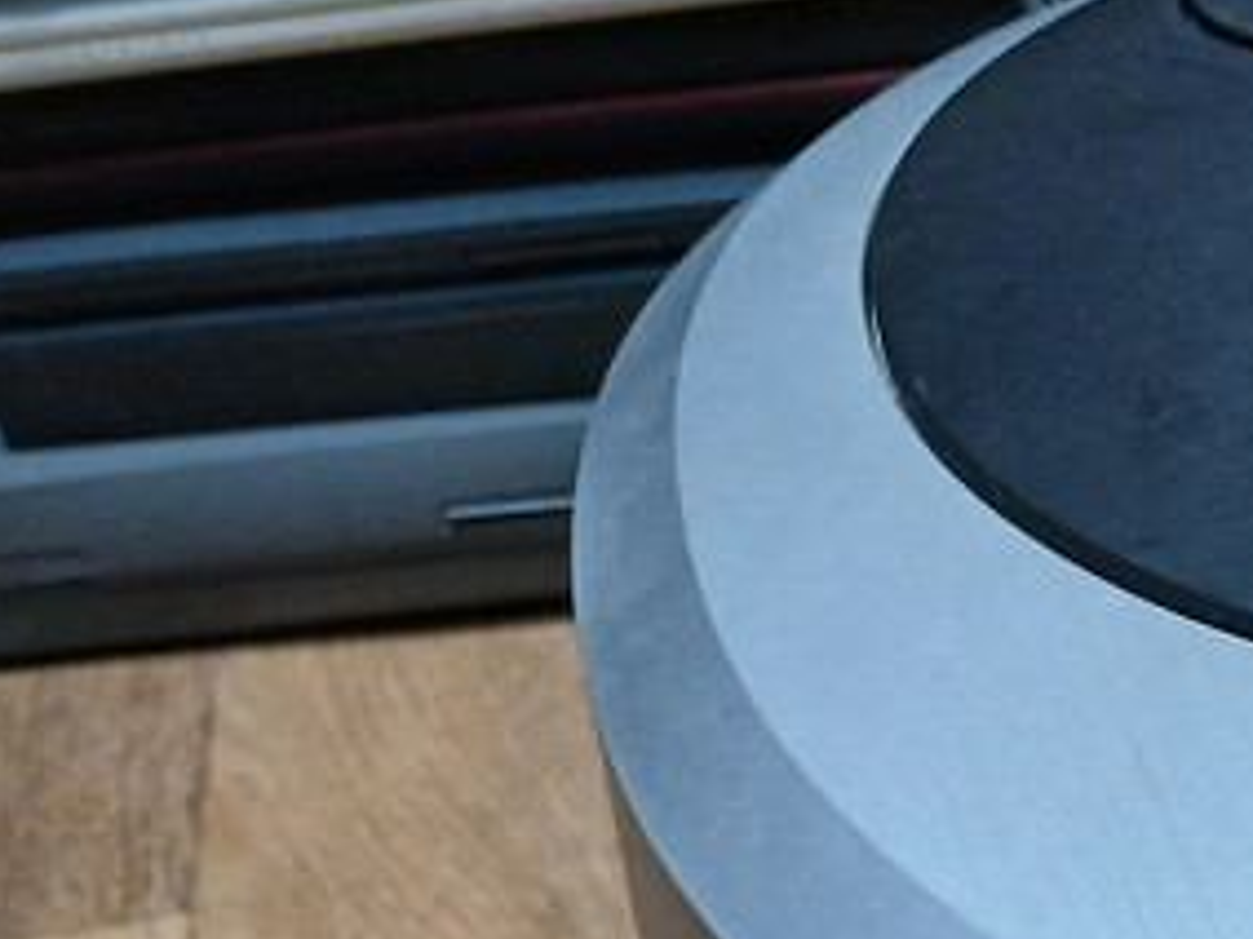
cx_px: 1833
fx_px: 3329
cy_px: 1435
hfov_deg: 19.0
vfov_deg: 14.8
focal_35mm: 92
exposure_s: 1/40
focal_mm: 3.98
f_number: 1.8
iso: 200
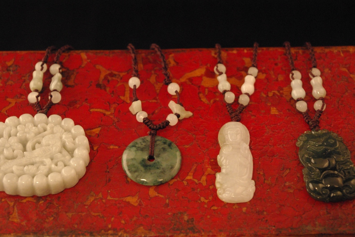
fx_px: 740
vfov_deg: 18.2
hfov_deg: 27.0
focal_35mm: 75
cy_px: 118
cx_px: 178
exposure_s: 1/10
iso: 1600
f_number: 8
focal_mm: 50
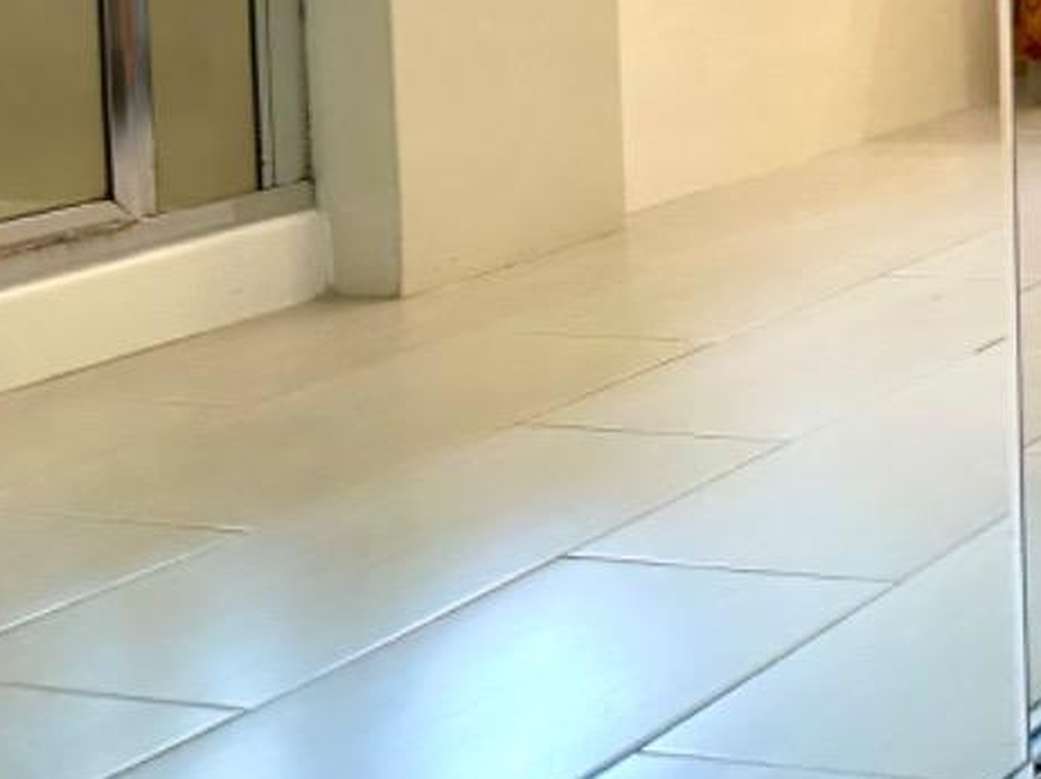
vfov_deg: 17.9
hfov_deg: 20.7
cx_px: 1627
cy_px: -161
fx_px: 2344
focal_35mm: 78
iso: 80
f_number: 1.78
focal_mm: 6.86
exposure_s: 1/211
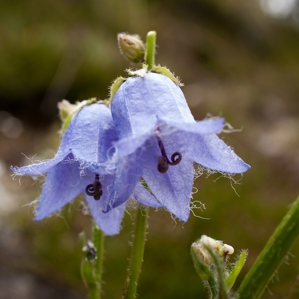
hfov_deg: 32.7
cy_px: 148
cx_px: 125
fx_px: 508
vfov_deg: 32.8
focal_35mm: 52
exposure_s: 1/40
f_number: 13
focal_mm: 40
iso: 400
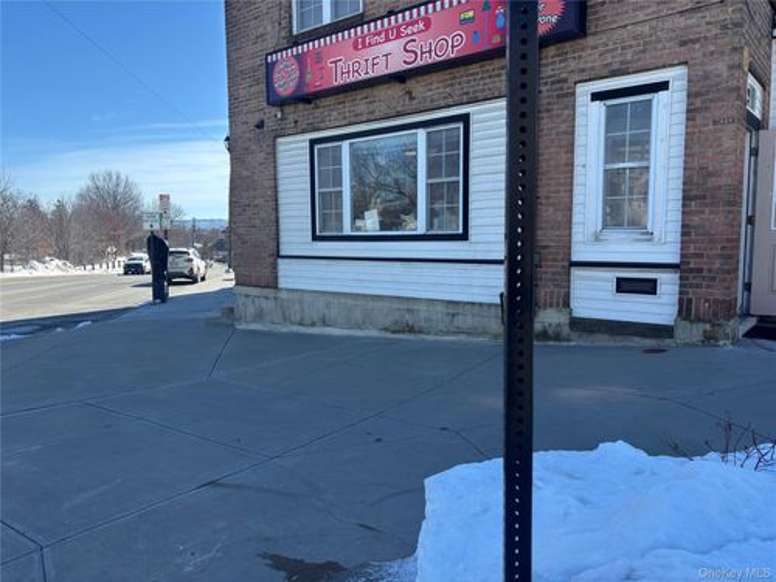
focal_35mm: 26
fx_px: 583
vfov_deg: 53.1
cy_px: 291
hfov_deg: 67.3
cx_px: 388
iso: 50
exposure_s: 1/1522
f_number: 1.6
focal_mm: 5.96
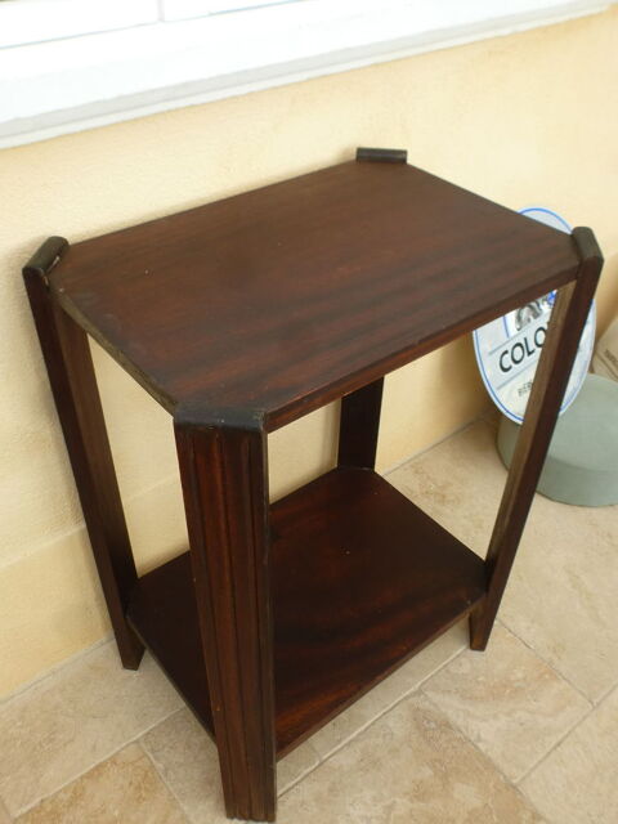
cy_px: 412
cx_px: 309
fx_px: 714
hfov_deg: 46.8
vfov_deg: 60.0
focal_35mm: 30
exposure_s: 1/100
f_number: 4
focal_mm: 5.4
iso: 100
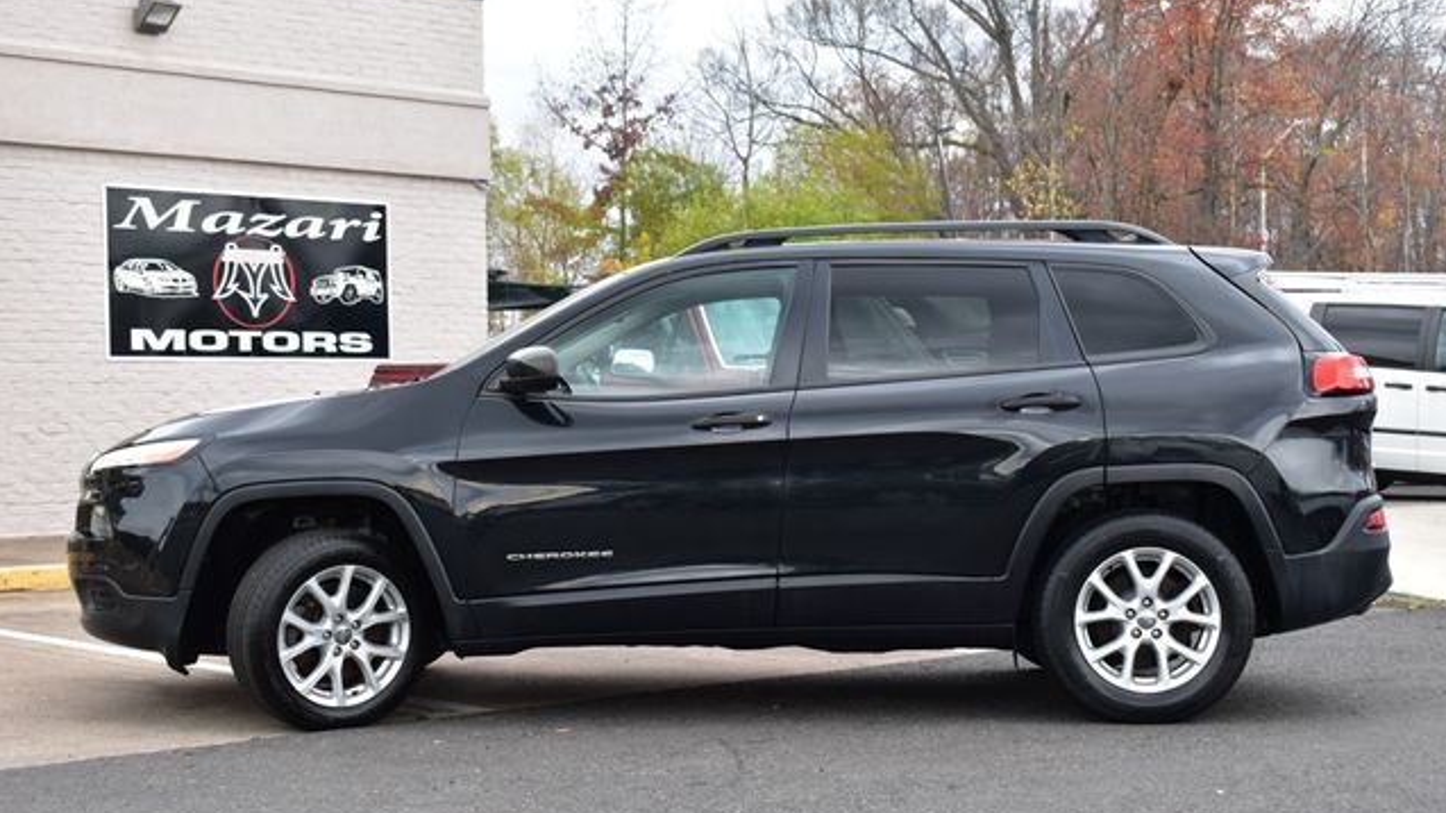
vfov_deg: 20.0
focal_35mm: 60
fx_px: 2300
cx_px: 722
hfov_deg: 34.9
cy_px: 456
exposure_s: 1/15
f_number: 6.3
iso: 400
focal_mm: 38
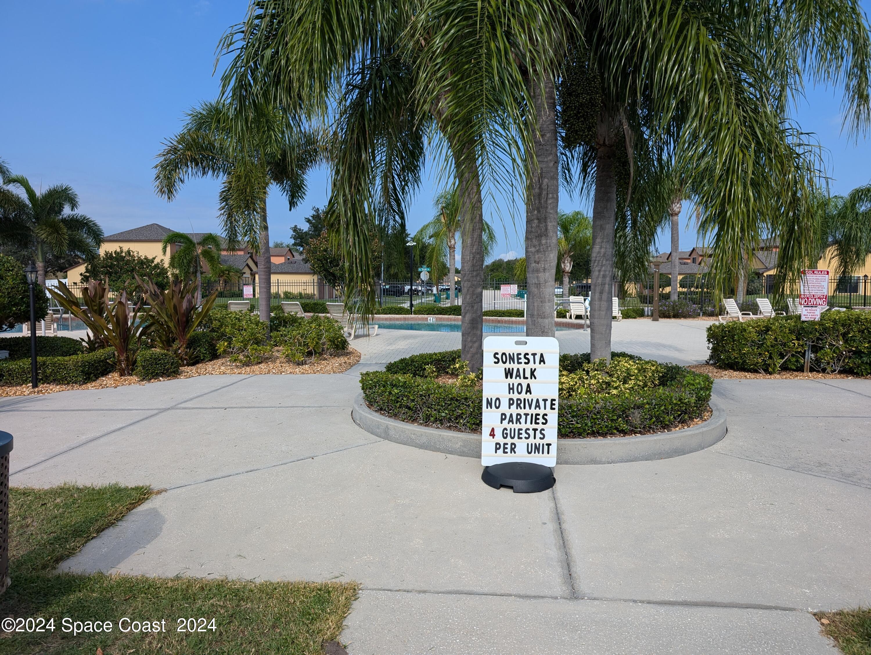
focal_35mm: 24
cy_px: 328
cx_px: 436
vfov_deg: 56.9
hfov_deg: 71.5
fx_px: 605
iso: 19
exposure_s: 1/1431
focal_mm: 6.9
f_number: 1.68
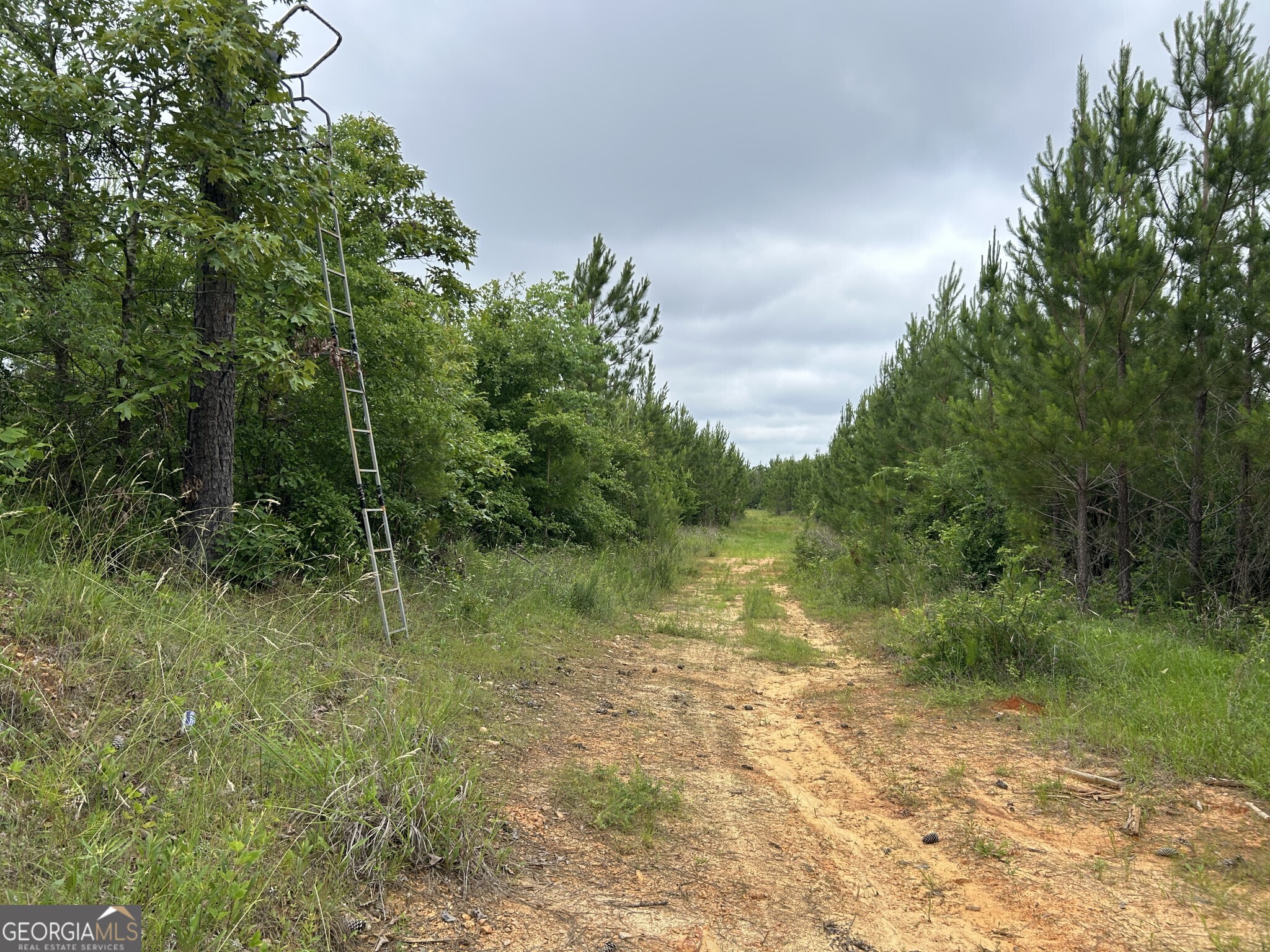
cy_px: 476
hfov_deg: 67.3
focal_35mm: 26
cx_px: 635
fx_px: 954
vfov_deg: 53.1
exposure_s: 1/1224
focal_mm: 5.7
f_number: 1.5
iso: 50
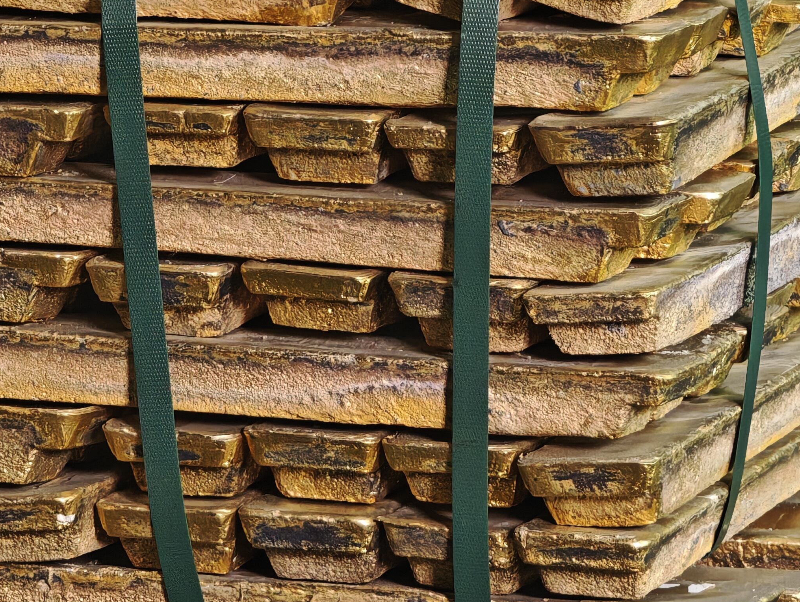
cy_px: 122
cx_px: 604
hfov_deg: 4.2
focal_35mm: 468
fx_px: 10831
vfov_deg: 3.2
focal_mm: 25.1
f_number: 2.6
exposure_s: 1/100
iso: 2000
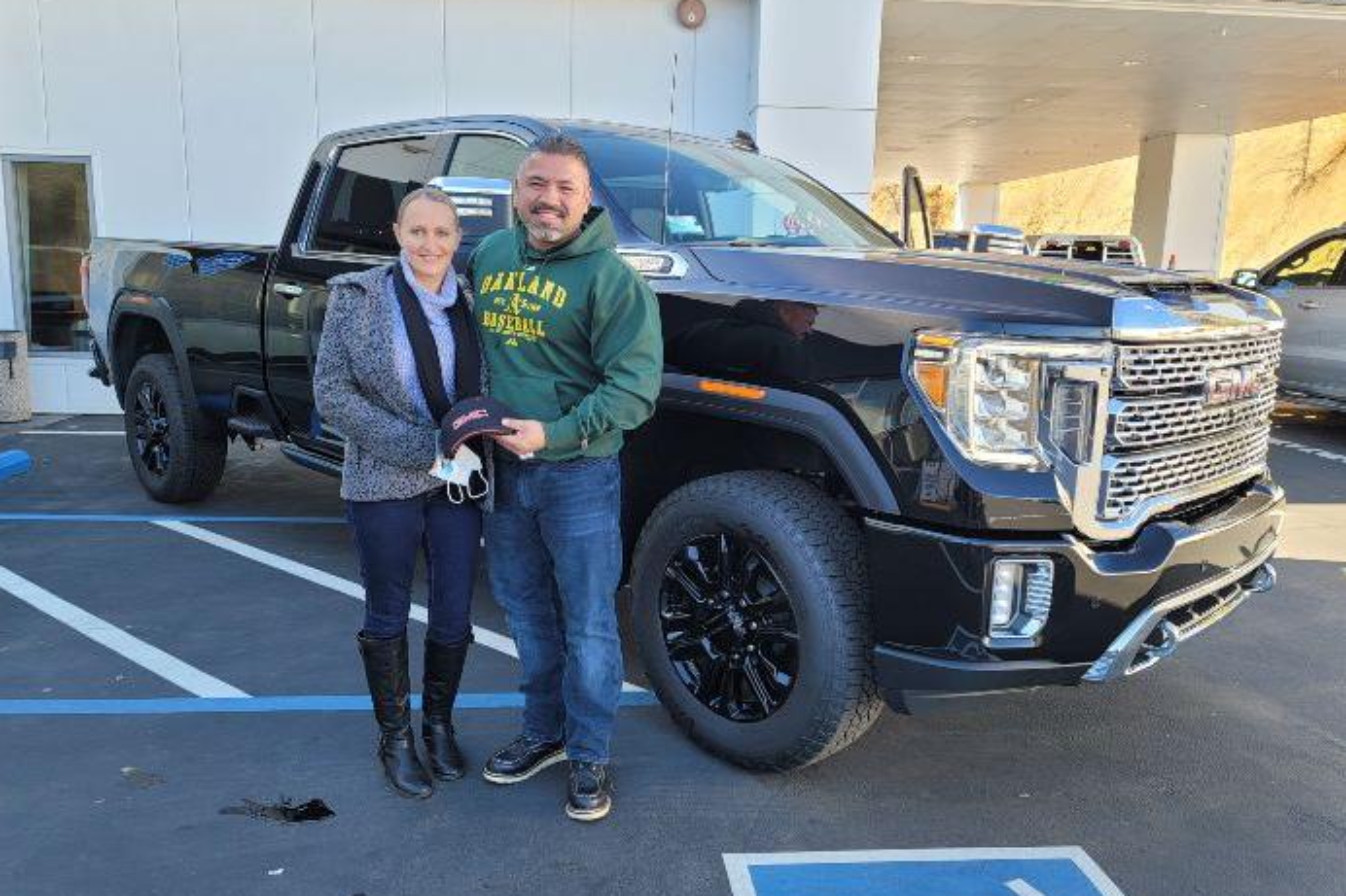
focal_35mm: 27
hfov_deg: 67.4
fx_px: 1009
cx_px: 694
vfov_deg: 47.9
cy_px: 451
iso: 25
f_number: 1.8
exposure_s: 1/119
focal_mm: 7
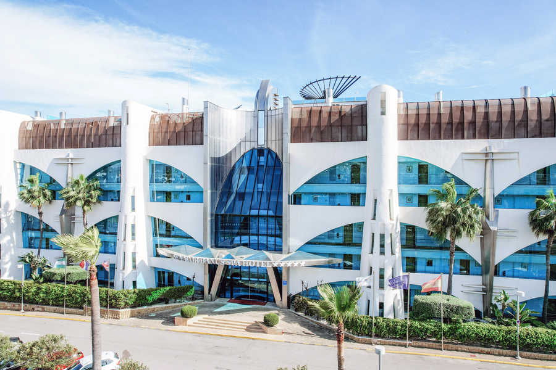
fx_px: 340
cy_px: 185
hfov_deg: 78.6
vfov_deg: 57.2
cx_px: 278
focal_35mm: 22
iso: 100
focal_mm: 8.38
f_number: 2.8
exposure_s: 1/1250
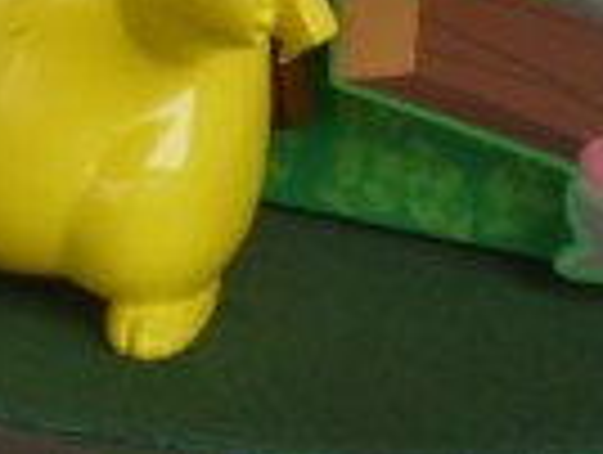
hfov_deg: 16.2
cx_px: 194
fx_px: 2112
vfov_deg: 11.6
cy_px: -301
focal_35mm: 121
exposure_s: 1/100
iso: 64
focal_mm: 6.3
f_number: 3.1
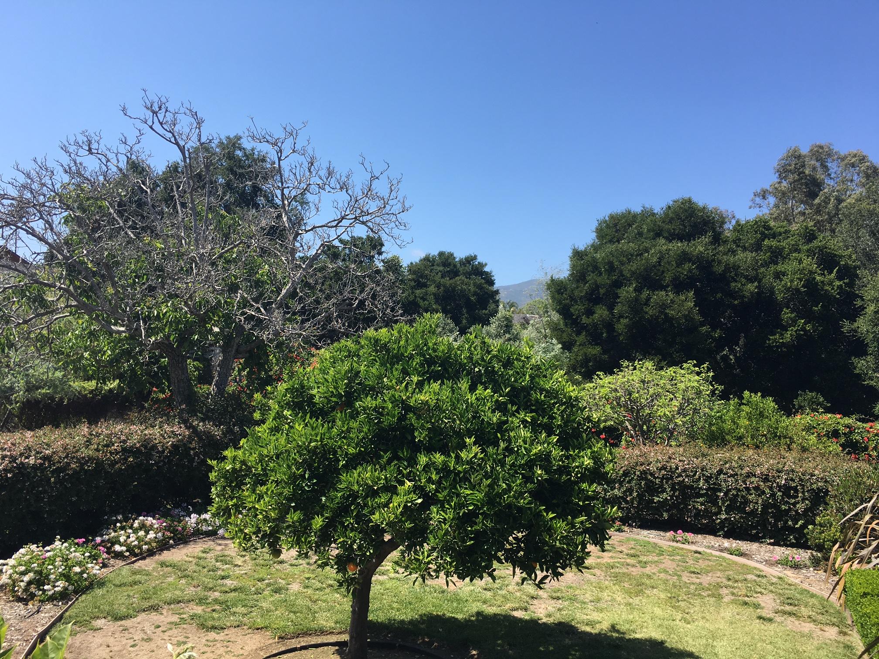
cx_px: 440
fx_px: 736
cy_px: 330
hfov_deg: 61.7
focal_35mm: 29
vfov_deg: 48.2
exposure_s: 1/864
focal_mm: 4.15
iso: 25
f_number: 2.2
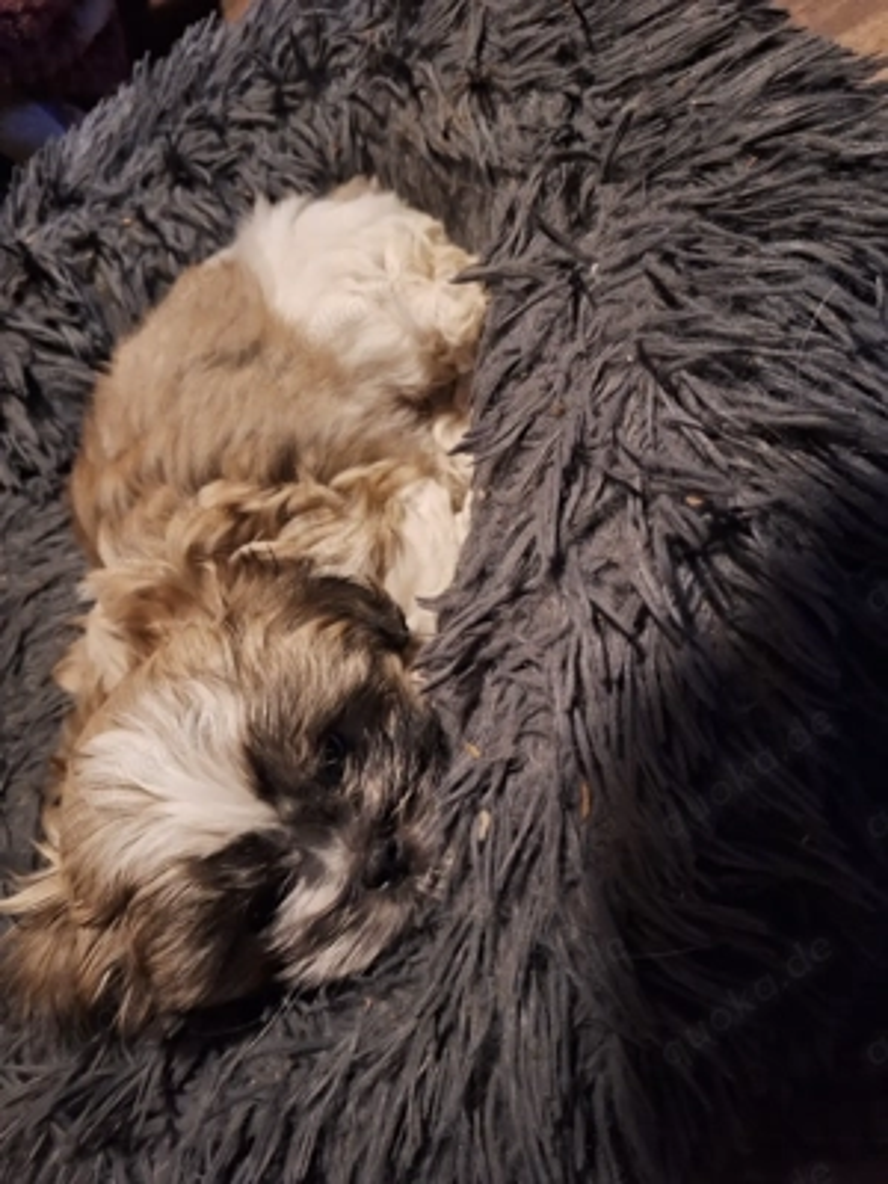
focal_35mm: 23
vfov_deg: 73.9
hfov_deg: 58.9
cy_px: 592
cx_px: 444
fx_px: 787
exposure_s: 1/20
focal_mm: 5.54
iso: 640
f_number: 1.8
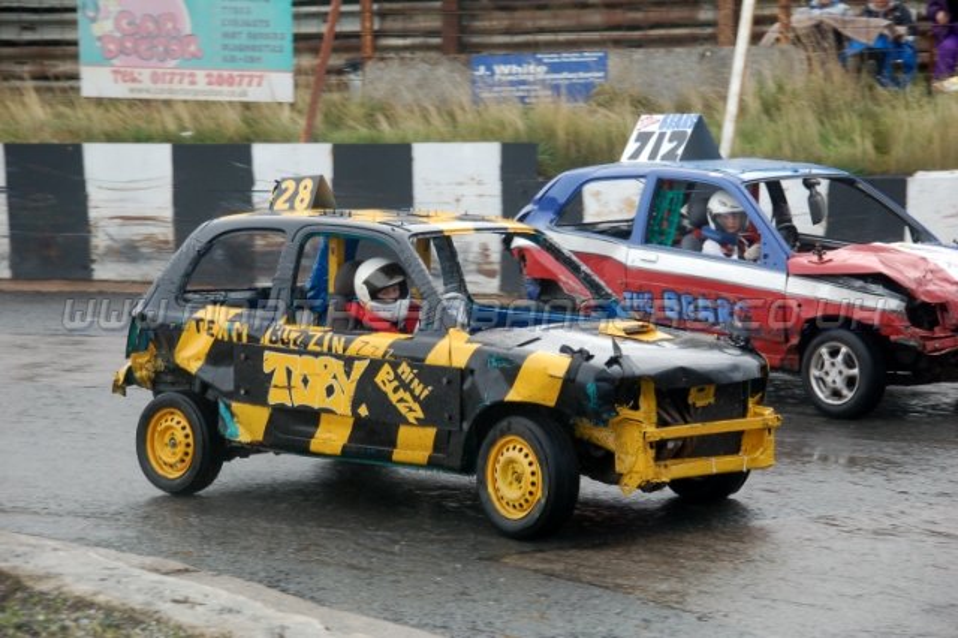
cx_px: 479
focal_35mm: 117
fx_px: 3112
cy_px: 319
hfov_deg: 17.5
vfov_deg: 11.7
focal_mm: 78
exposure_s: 1/500
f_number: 5.6
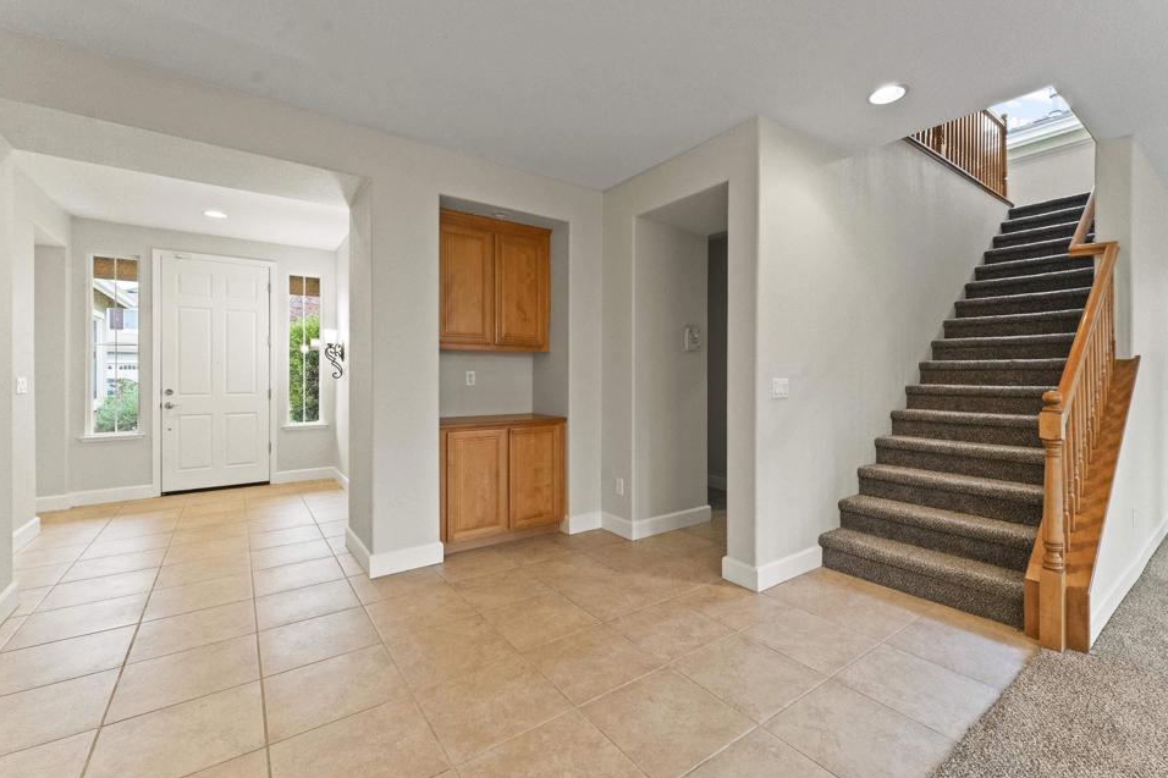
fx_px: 487
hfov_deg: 100.3
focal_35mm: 15
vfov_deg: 77.3
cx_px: 612
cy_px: 378
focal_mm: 14
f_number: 9
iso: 2500
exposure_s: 1/3
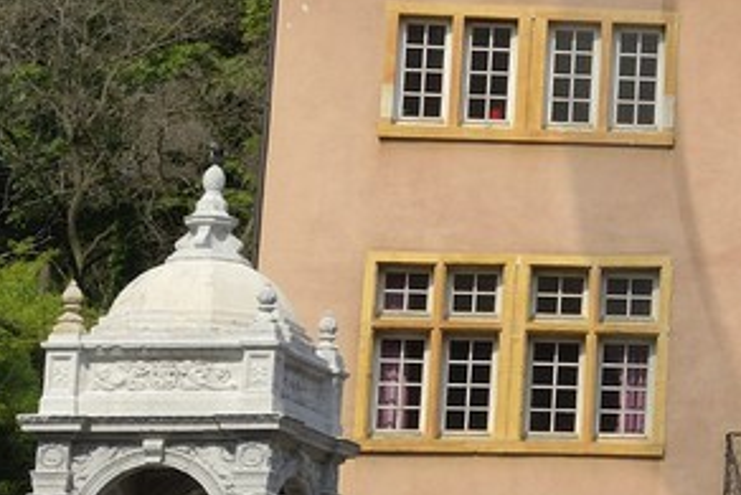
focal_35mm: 208
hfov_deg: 9.2
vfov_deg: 6.6
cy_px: 25
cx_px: 1594
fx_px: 4283
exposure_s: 1/320
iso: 200
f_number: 13
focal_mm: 38
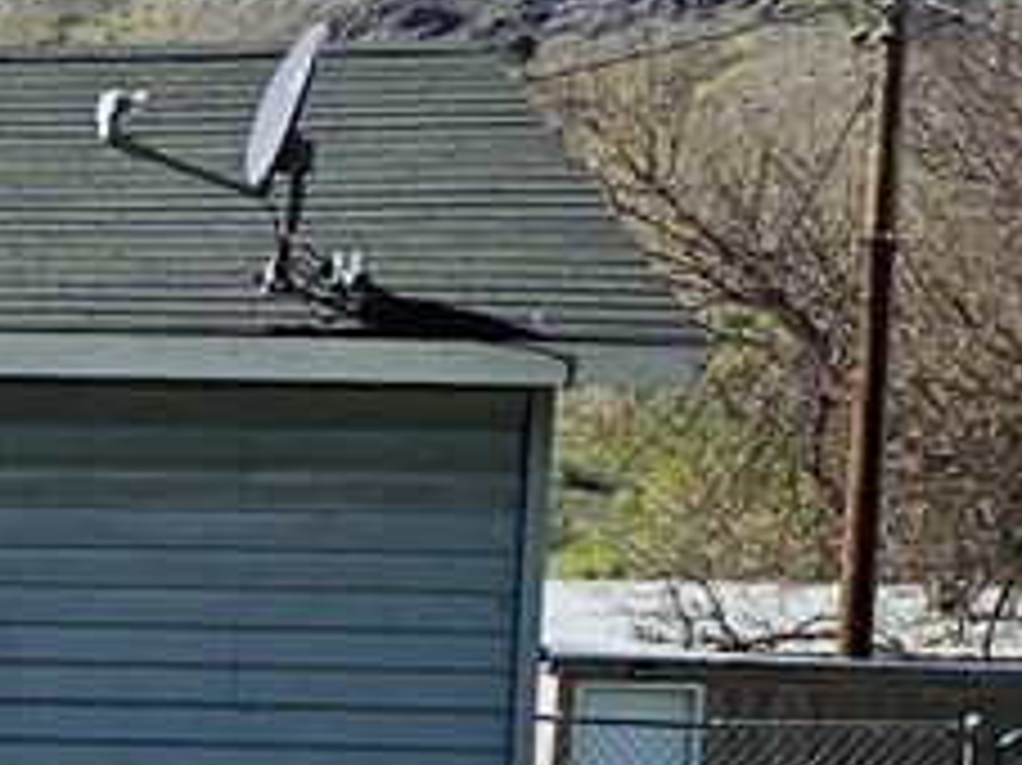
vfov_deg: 8.9
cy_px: 1120
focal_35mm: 162
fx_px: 4780
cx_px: -1094
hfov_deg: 11.0
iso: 10
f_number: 1.7
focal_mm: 6.3
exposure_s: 1/934
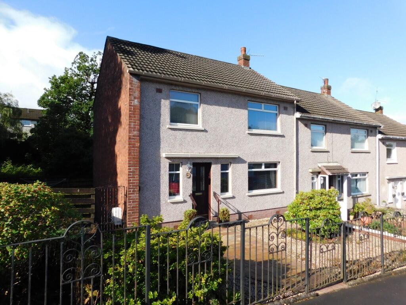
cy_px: 152
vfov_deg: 58.9
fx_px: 270
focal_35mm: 23
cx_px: 203
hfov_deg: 73.9
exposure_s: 1/1000
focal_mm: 4
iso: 125
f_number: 3
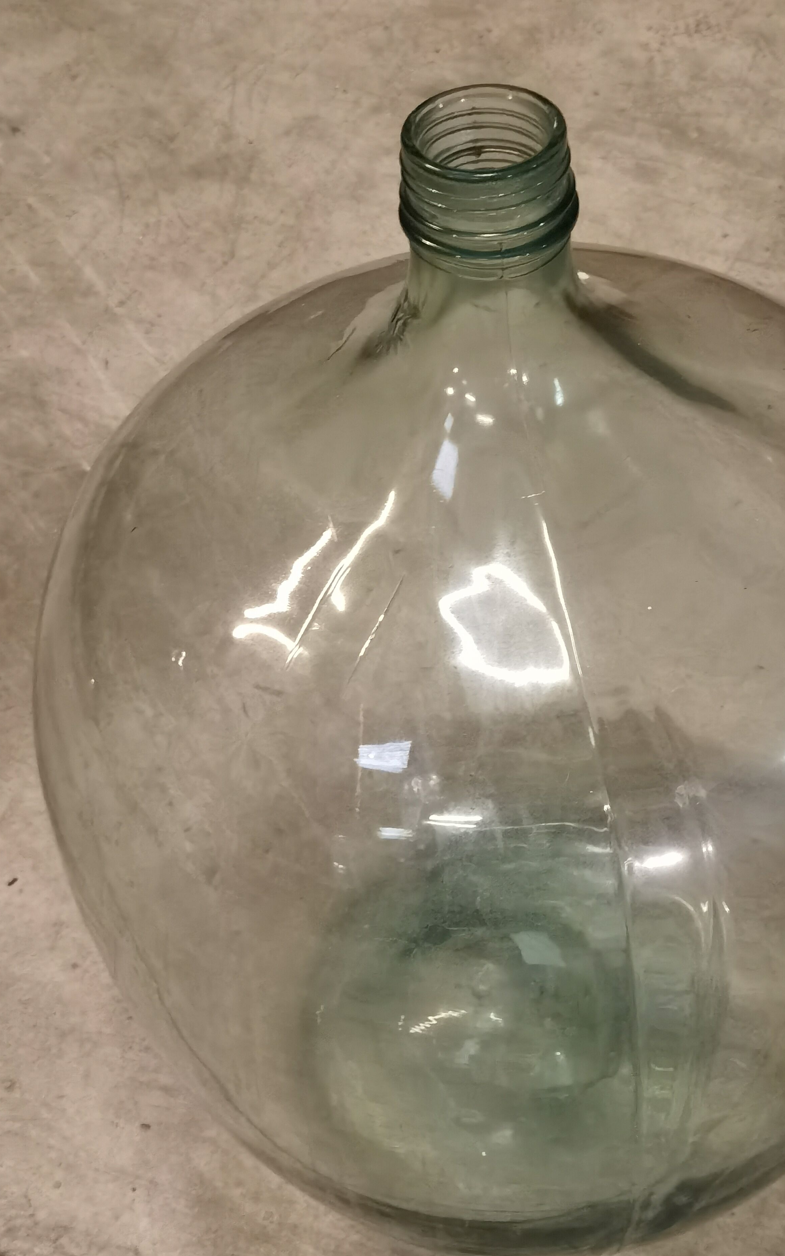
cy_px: 673
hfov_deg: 20.3
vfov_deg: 32.0
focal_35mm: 64
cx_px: 497
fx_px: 2191
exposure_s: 1/25
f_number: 1.9
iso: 640
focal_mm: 6.71
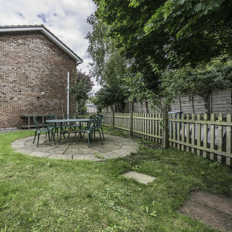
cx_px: 57
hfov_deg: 74.7
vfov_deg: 80.7
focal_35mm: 18
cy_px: 116
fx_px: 136
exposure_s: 1/250
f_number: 9
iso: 400
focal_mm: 14
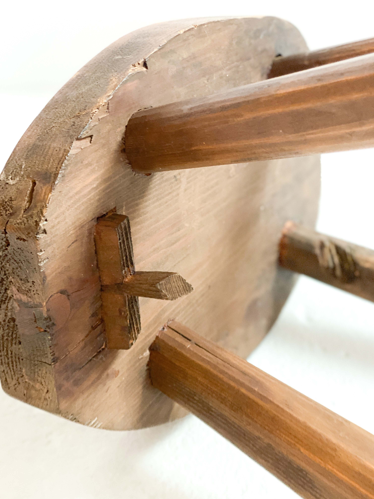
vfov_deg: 36.8
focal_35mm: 52
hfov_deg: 28.0
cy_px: 250
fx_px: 749
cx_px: 187
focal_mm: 6
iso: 500
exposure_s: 1/13
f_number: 2
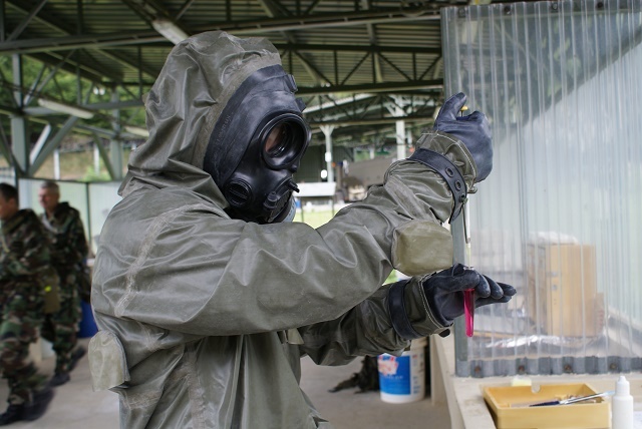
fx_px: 696
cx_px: 321
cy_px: 214
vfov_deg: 34.3
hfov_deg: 49.5
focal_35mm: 39
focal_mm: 26
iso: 100
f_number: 4.5
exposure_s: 1/40
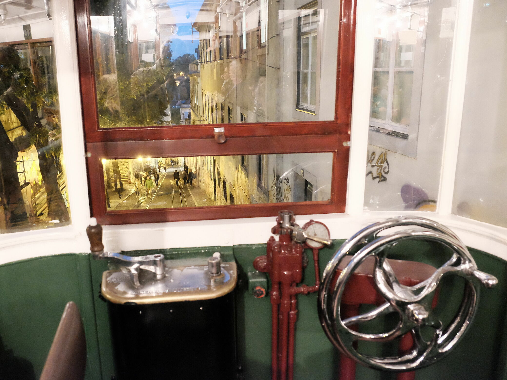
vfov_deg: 46.8
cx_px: 218
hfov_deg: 59.7
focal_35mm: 30
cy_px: 187
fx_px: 439
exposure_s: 1/10
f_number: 4
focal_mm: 18
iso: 12800
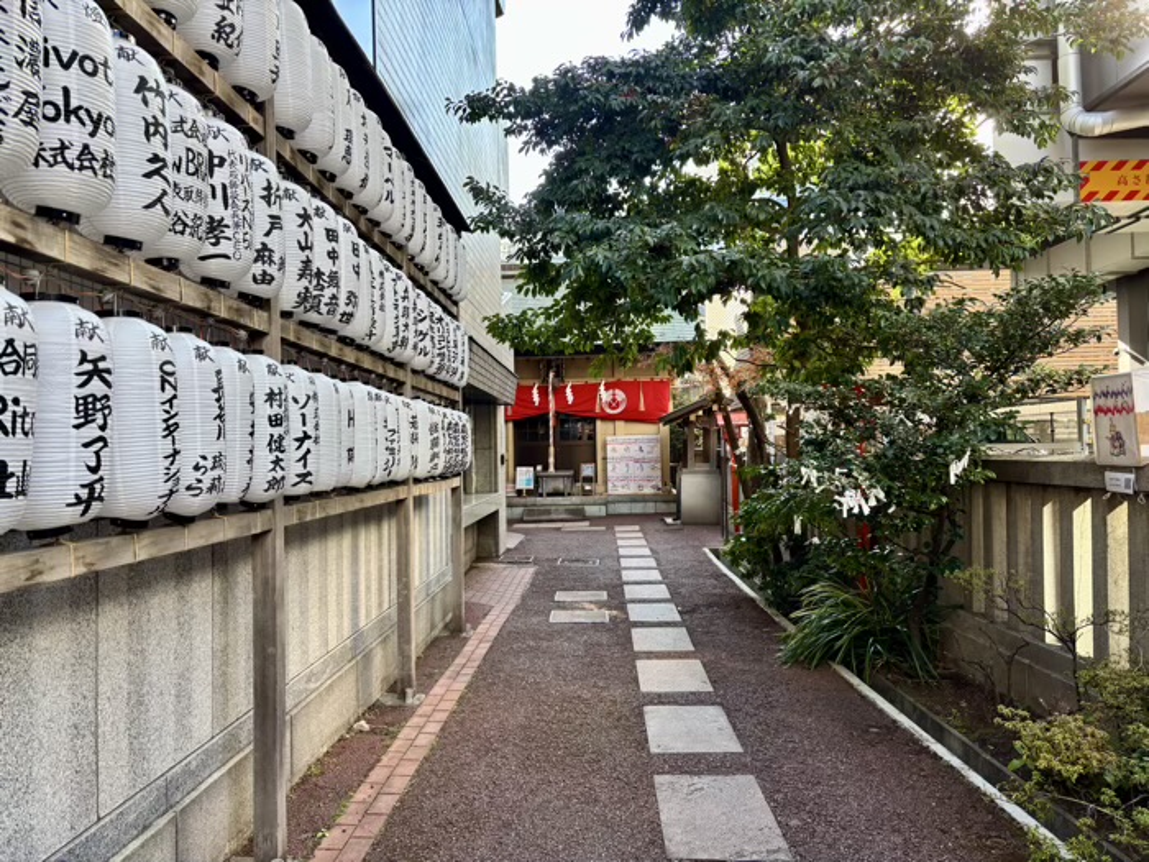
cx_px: 574
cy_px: 431
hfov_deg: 67.3
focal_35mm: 26
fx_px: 863
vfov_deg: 53.1
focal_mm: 5.96
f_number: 1.6
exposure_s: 1/121
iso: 32
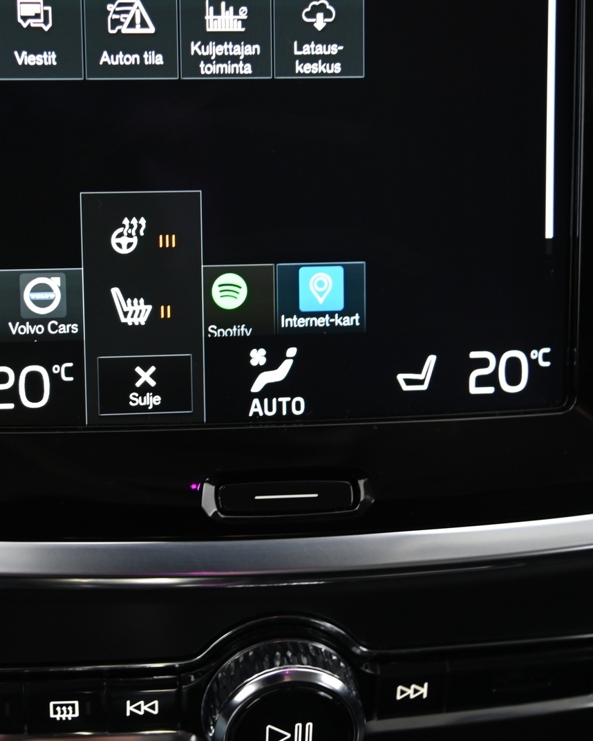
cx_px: 177
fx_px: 1557
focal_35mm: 71
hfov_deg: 21.4
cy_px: 373
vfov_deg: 26.8
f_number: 4
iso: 2000
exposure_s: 1/15
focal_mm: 50
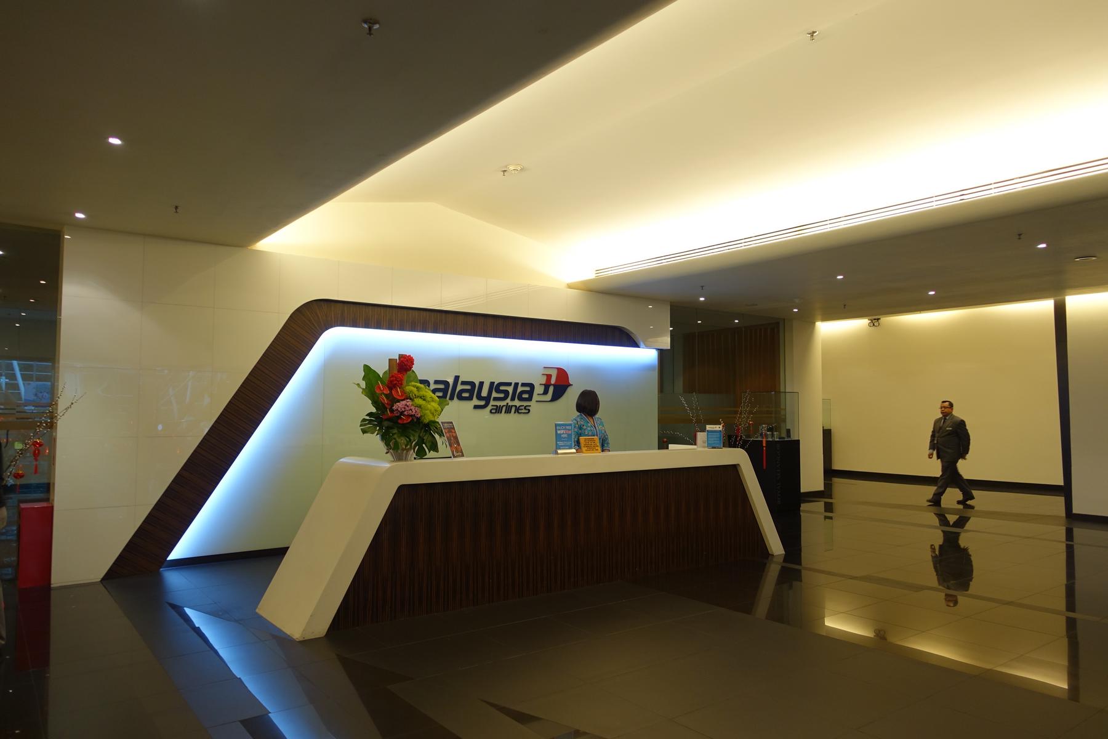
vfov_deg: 53.1
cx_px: 554
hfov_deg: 73.7
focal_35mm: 24
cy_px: 370
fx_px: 739
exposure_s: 1/30
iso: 125
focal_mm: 8.8
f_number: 2
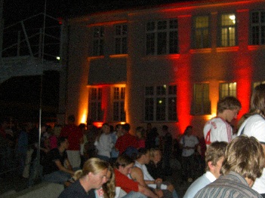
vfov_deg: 29.1
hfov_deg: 38.0
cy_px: 112
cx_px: 164
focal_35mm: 50
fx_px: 383
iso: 100
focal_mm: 8
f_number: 2.8
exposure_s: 1/59.5
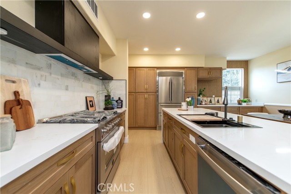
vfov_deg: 81.1
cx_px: 146
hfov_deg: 104.3
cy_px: 97
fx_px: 113
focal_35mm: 14
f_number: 4
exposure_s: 1/60
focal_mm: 14
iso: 560
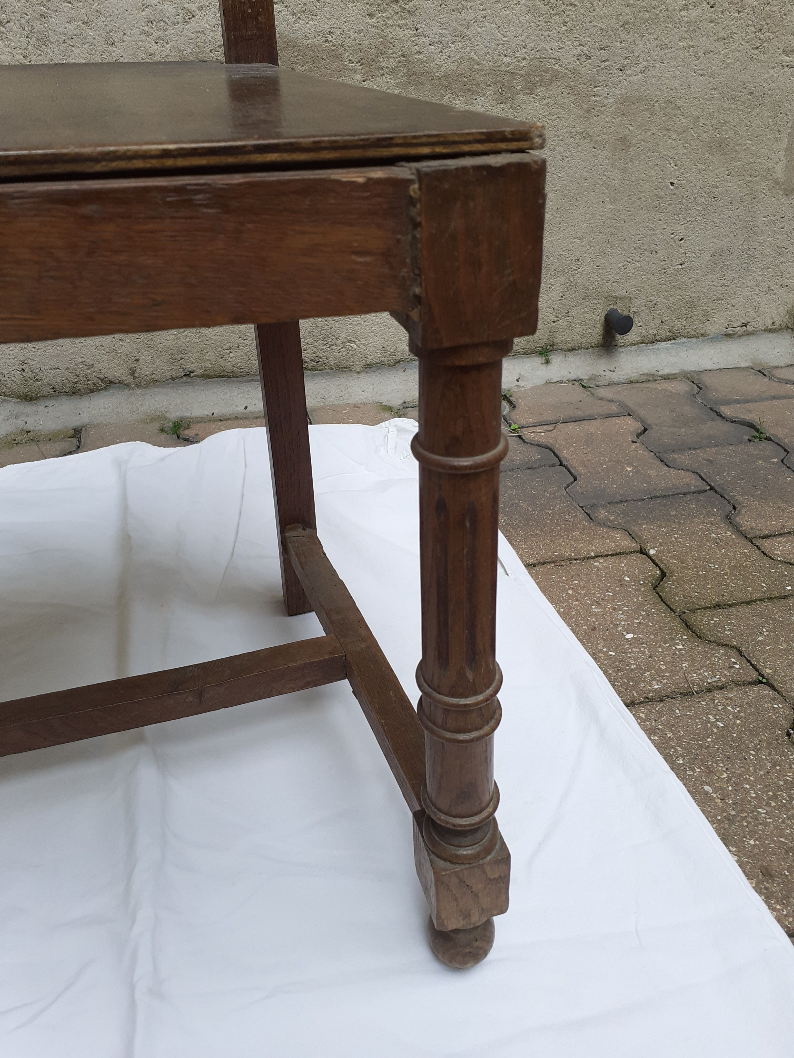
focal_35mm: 27
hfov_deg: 51.4
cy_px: 529
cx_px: 397
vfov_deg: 65.3
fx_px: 826
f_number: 1.9
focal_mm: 3.6
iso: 40
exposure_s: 1/168
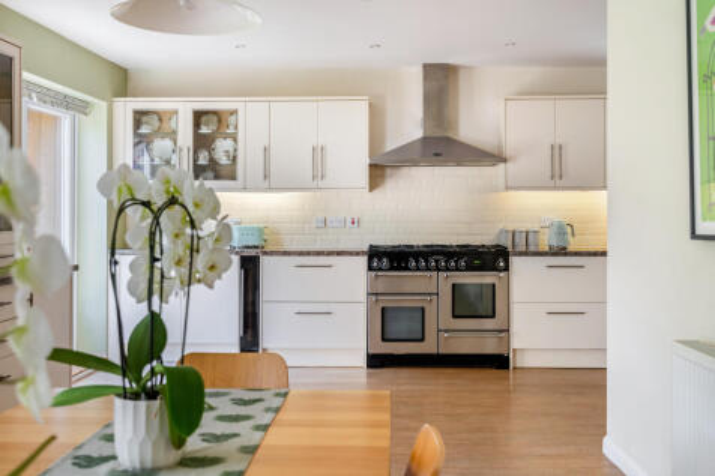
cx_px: 358
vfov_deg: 37.8
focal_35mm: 35
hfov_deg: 54.5
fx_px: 695
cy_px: 238
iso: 400
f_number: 5
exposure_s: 1/40
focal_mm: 35
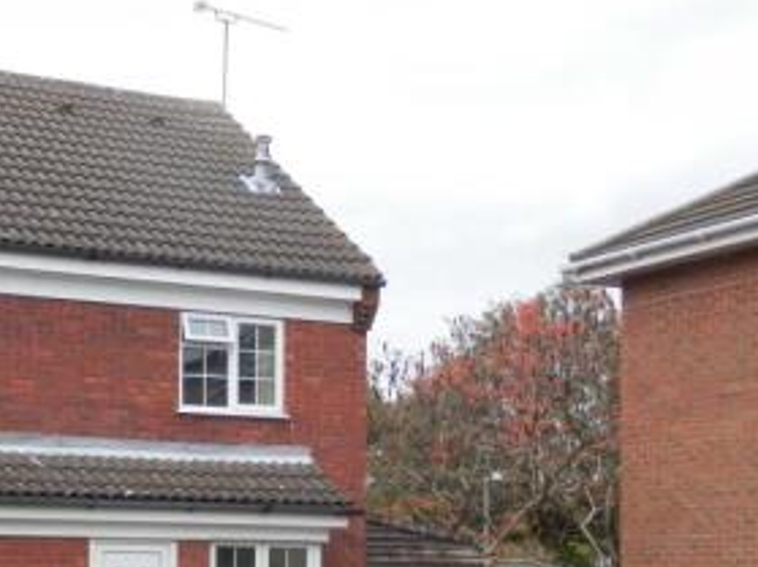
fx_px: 1510
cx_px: 268
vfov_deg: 20.5
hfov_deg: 28.0
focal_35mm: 69
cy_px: 579
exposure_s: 1/160
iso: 125
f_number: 3.4
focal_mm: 6
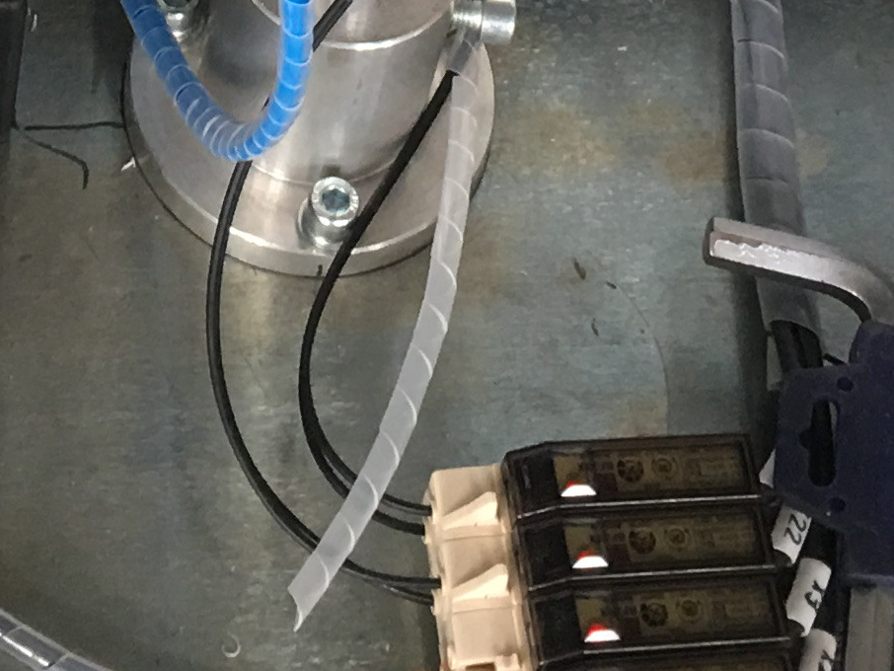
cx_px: 232
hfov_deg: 15.2
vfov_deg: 10.6
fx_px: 3332
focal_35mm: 129
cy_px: -637
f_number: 2.2
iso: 40
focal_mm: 4.15
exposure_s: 1/17
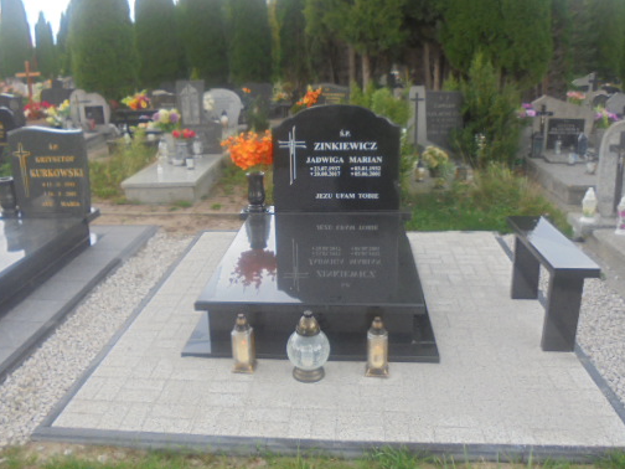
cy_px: 207
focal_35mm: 33
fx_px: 596
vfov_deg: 42.9
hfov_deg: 55.3
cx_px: 300
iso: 100
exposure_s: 1/80
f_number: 3.5
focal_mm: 4.6
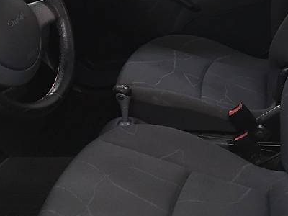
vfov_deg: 24.3
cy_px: 11
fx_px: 483
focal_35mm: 58
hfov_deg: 32.9
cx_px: 197
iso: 250
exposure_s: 1/17
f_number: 2.2
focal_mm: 4.2
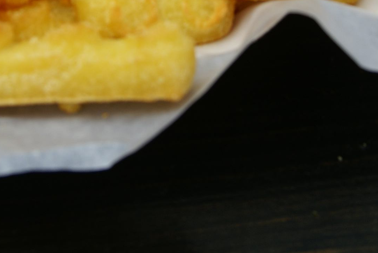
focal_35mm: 140
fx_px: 1475
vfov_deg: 9.7
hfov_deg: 14.6
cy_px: -21
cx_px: 172
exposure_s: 1/80
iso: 100
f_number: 8
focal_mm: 35
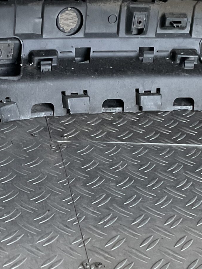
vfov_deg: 24.1
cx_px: 49
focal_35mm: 81
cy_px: 139
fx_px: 631
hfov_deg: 18.1
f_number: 1.8
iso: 125
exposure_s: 1/50
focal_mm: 3
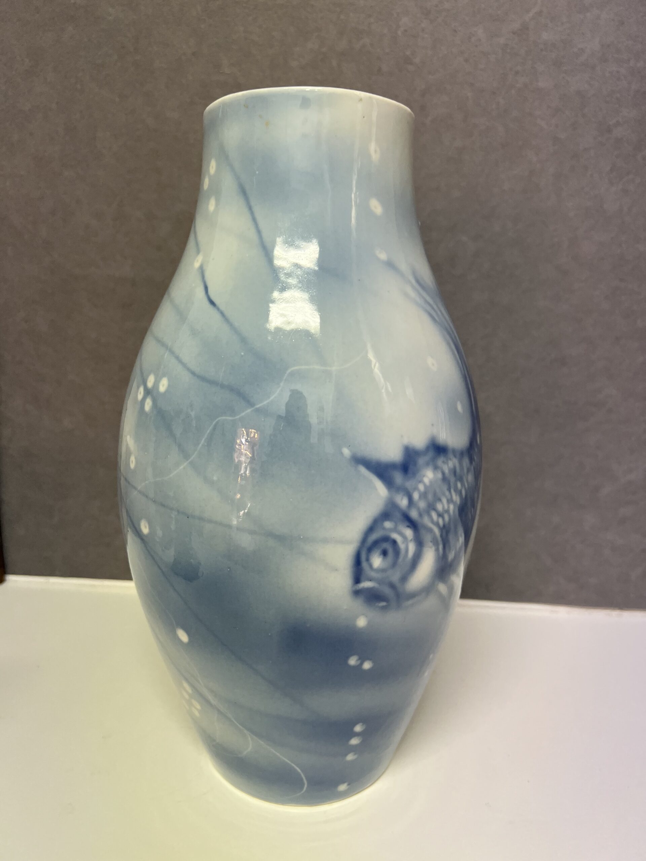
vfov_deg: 67.3
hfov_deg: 53.1
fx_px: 647
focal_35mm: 26
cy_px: 430
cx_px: 323
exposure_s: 1/100
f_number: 1.5
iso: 125
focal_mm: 5.7
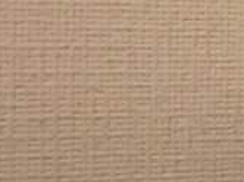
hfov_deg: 19.0
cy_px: 91
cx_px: 428
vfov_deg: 18.2
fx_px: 570
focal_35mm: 81
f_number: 3.5
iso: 200
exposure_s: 1/60
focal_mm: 3.7
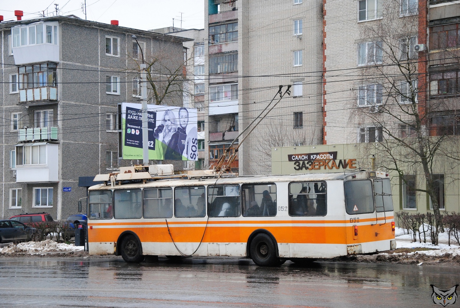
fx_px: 998
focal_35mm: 78
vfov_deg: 17.5
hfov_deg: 26.0
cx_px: 230
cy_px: 154
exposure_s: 1/400
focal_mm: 52
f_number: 5
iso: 800
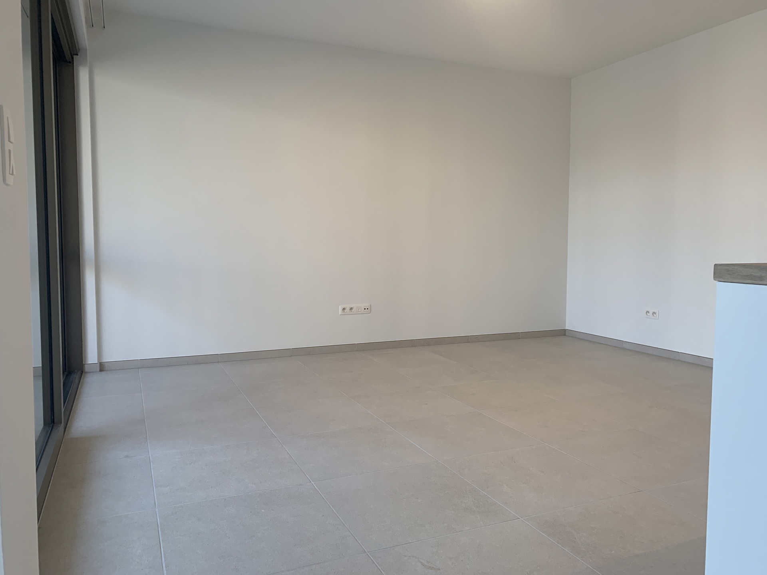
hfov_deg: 67.3
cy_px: 288
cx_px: 384
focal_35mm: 26
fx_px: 576
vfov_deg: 53.1
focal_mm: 4.25
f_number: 1.8
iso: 50
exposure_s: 1/121
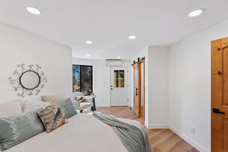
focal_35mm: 16
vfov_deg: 73.8
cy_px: 76
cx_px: 114
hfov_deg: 96.7
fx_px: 101
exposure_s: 1/50
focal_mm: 16
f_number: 7.1
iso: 1250
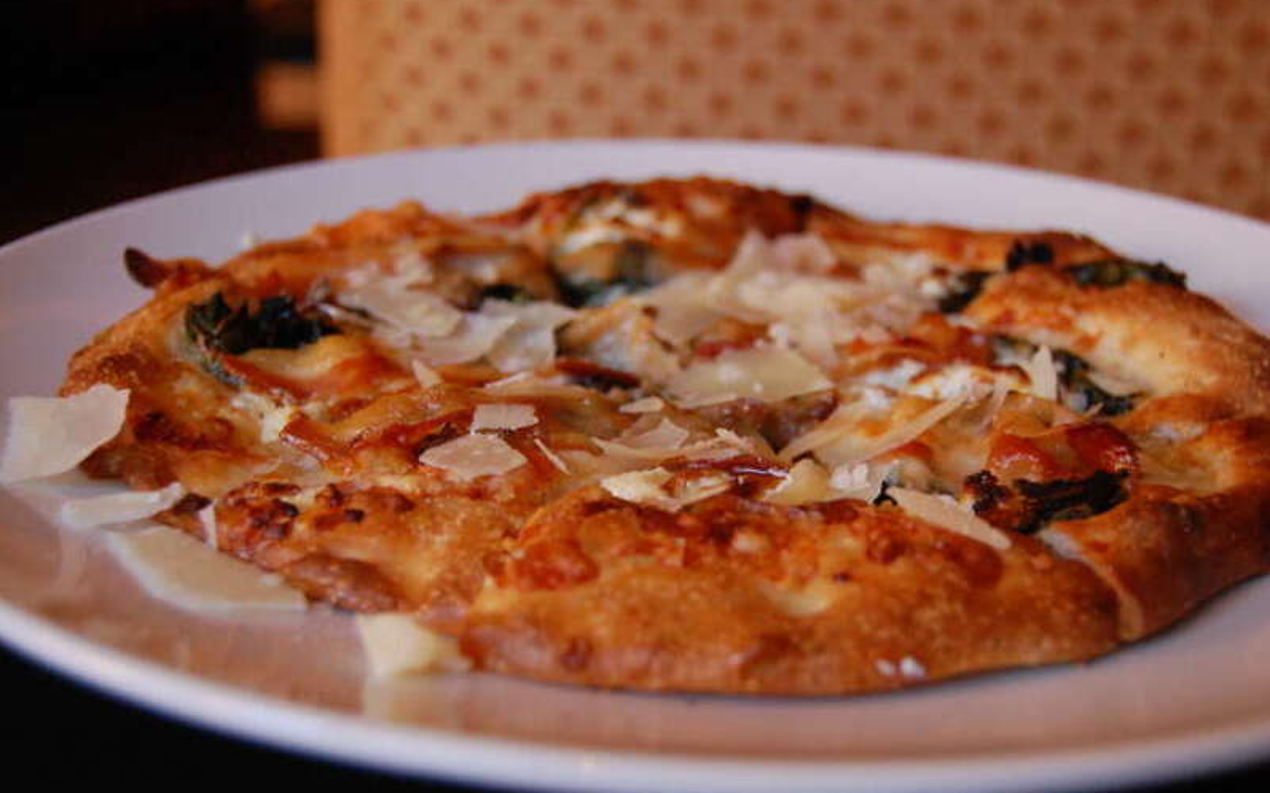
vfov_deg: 27.1
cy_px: 412
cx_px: 636
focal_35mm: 48
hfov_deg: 42.2
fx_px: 1644
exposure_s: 1/10
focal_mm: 31
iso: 1600
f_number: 4.5
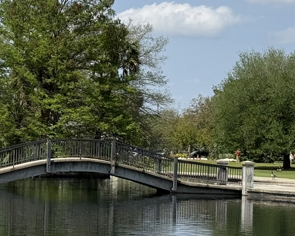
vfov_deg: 11.1
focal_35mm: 139
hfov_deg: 13.8
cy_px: 117
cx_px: 70
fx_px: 1214
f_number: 1.78
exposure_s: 1/5587
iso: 64
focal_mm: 6.76
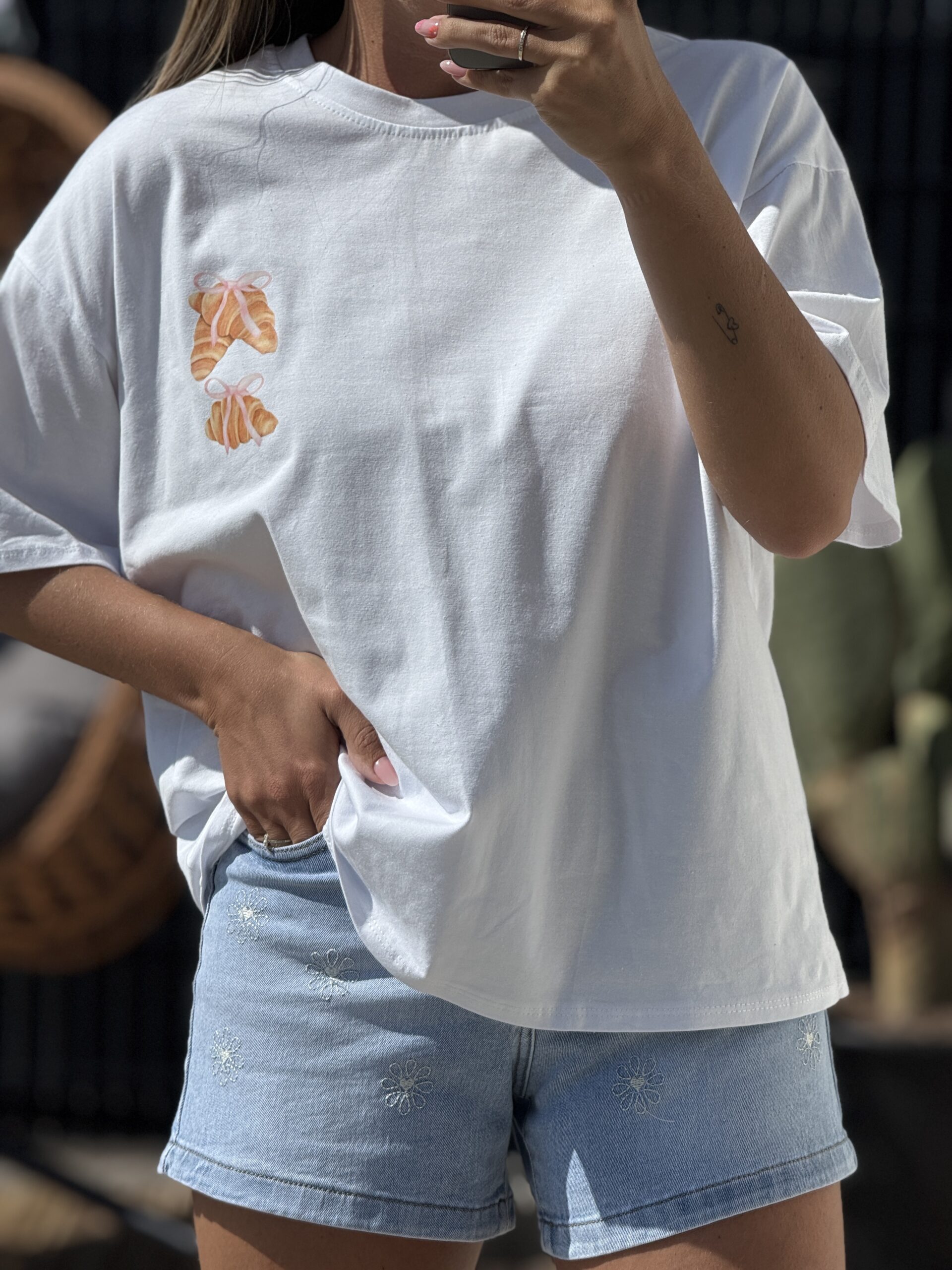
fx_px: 4400
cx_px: 476
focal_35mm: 120
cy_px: 635
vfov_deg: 16.4
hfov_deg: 12.3
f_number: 2.8
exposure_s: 1/3058
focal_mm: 15.66
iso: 50
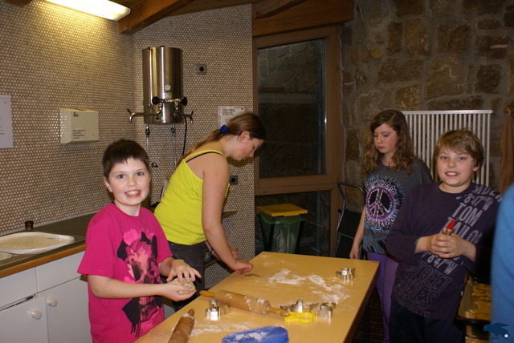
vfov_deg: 43.7
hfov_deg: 61.9
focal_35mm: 30
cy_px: 172
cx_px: 257
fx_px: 429
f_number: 5.6
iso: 400
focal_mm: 20
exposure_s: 1/60
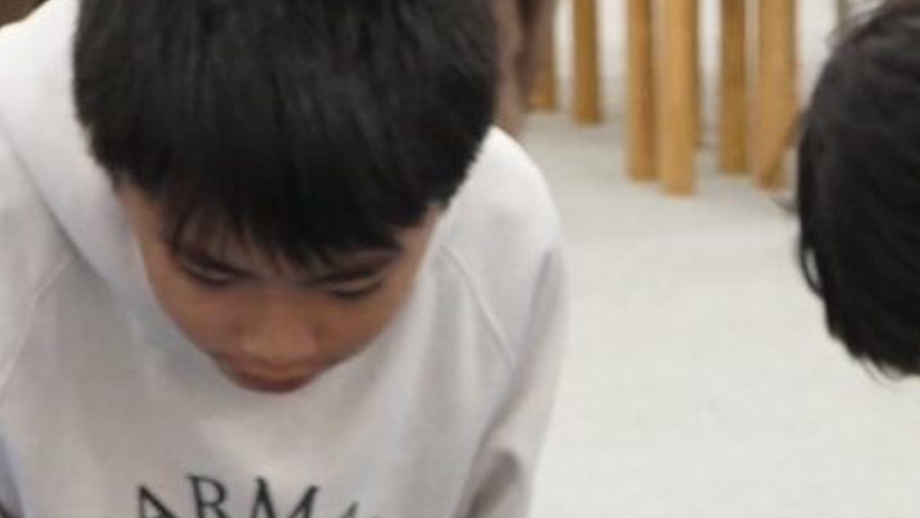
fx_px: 4710
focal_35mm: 193
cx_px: 911
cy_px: 1642
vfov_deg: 5.8
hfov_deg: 11.1
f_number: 5.6
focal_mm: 29
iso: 2000
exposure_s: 1/80
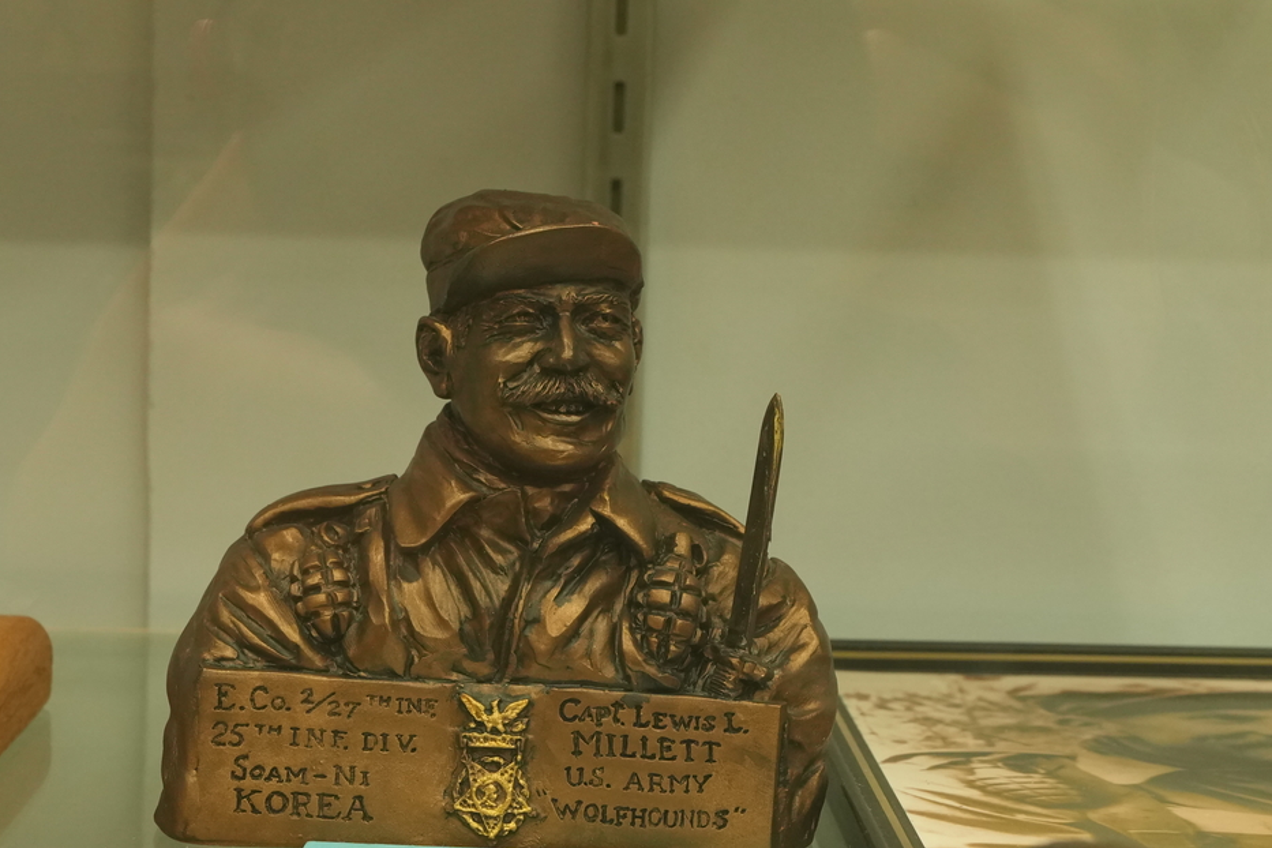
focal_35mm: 81
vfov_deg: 16.8
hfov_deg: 25.0
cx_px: 549
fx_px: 2862
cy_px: 349
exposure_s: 1/40
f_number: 7.1
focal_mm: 35
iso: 1600
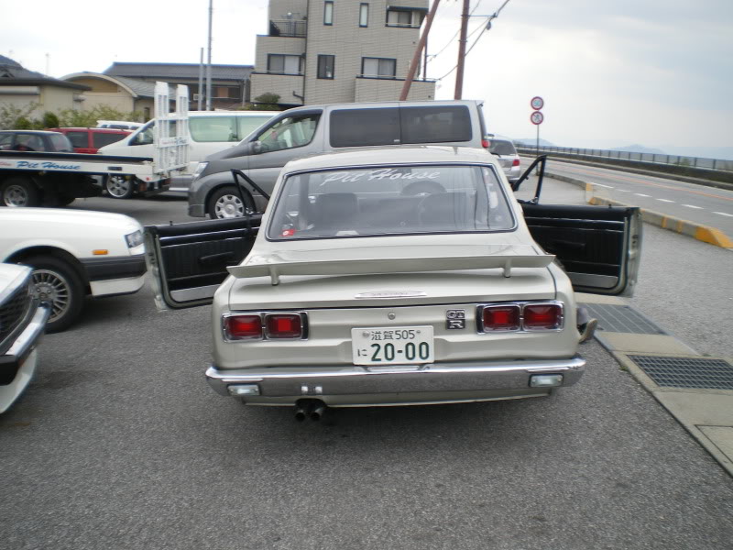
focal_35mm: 36
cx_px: 366
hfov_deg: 51.4
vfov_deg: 39.7
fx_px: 762
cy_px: 275
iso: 50
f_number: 4.6
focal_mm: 6.3
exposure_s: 1/200
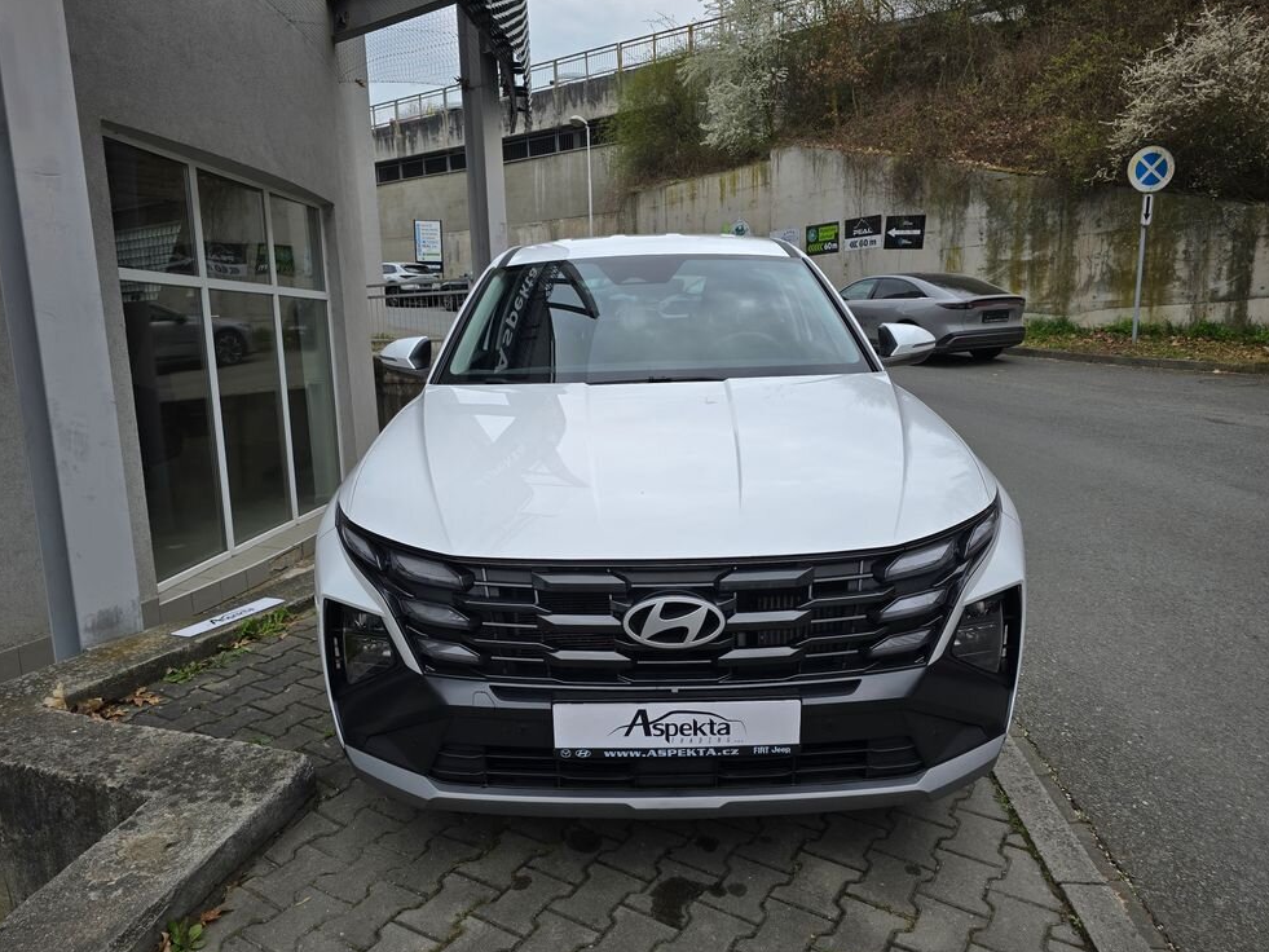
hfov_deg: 71.6
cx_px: 614
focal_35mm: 24
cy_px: 488
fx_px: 880
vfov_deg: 56.8
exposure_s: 1/441
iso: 12
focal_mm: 6.3
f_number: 1.7
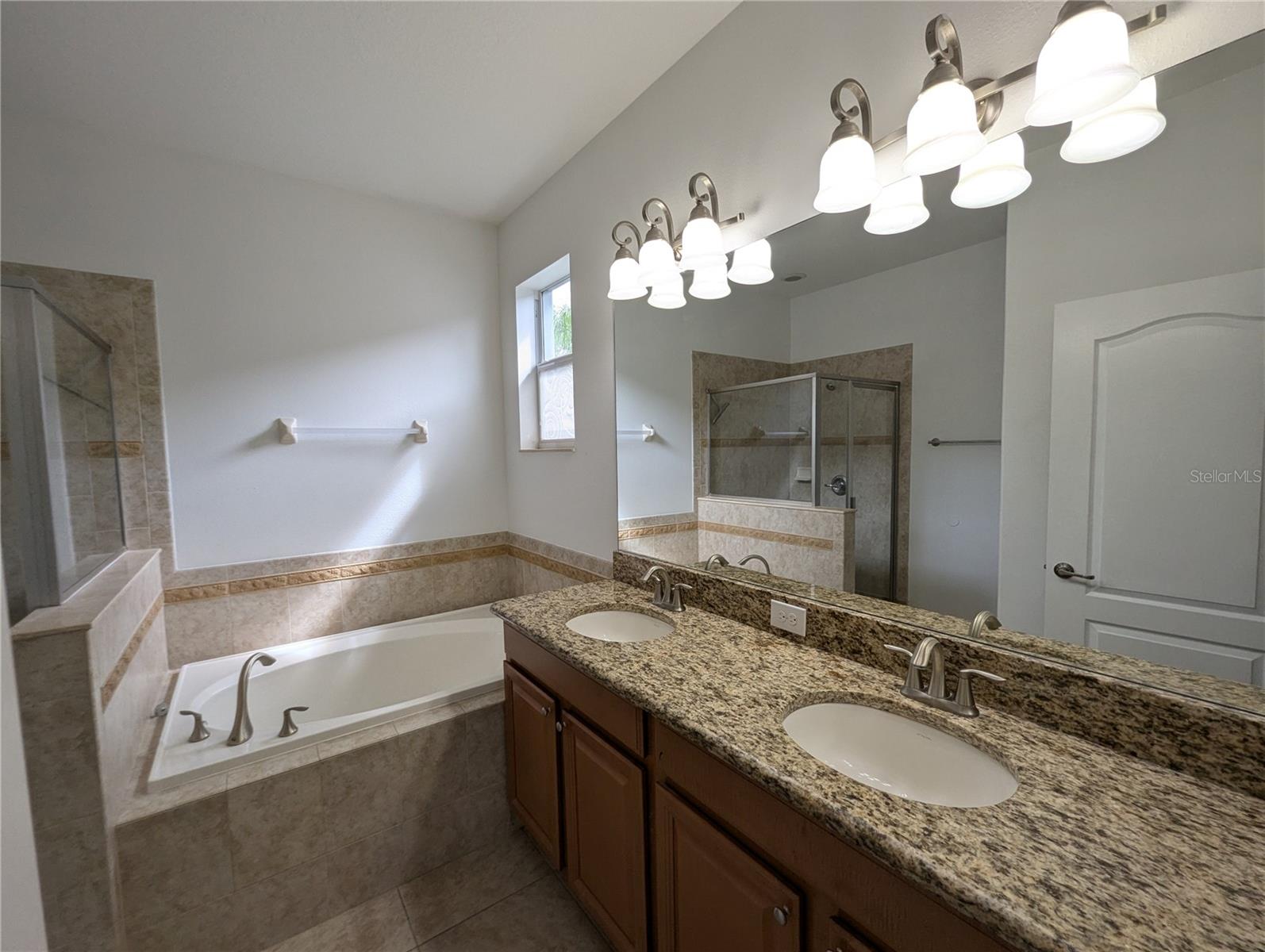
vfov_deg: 90.1
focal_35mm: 13
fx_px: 476
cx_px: 632
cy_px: 476
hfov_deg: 106.1
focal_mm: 1.95
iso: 42
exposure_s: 1/120
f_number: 2.2
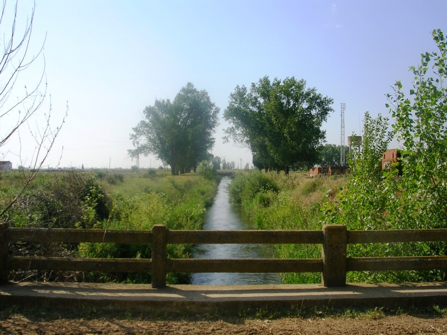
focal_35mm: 38
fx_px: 491
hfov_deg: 49.0
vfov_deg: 37.7
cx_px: 224
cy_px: 168
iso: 50
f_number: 5.6
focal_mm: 5.8
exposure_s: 1/347
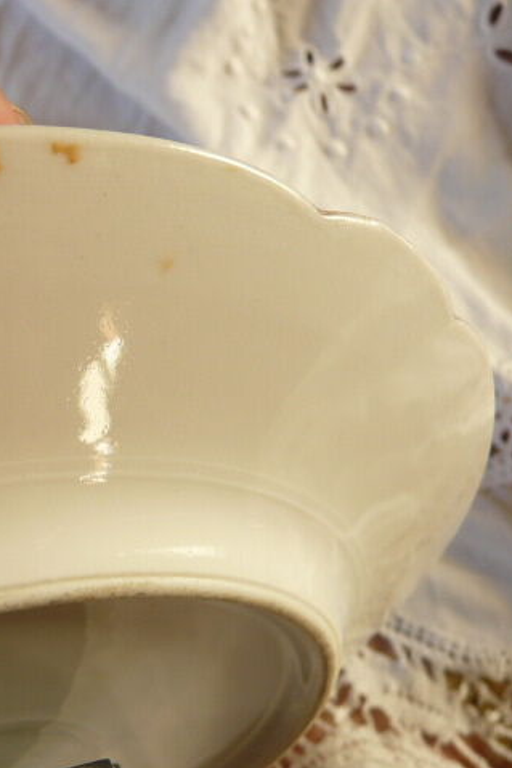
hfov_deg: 32.4
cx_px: 45
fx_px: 831
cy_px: 384
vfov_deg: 49.5
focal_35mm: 39
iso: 100
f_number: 2.8
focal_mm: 4.6
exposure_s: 1/60
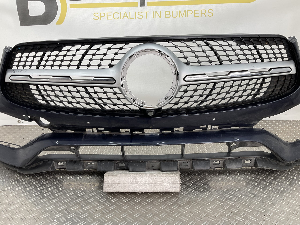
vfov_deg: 48.2
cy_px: 112
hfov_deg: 61.7
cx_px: 150
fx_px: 251
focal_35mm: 29
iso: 25
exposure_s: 1/120
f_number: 1.8
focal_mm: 3
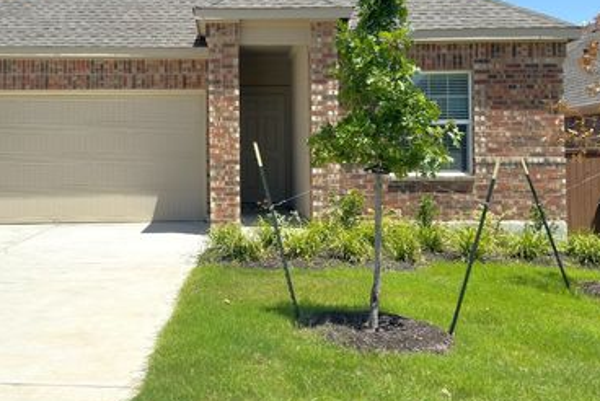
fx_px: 801
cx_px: 222
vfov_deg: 27.9
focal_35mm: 48
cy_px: 130
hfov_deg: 40.8
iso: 100
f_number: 1.78
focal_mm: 6.86
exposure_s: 1/7937
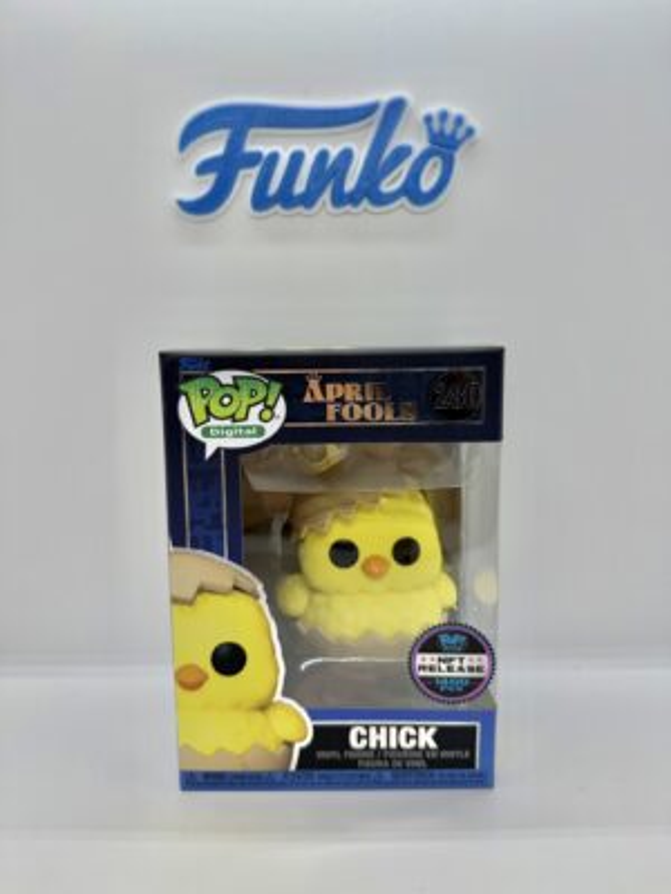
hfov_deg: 56.8
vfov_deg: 71.6
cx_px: 336
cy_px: 447
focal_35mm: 24
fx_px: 620
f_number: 1.78
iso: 64
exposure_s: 1/243
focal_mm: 6.76
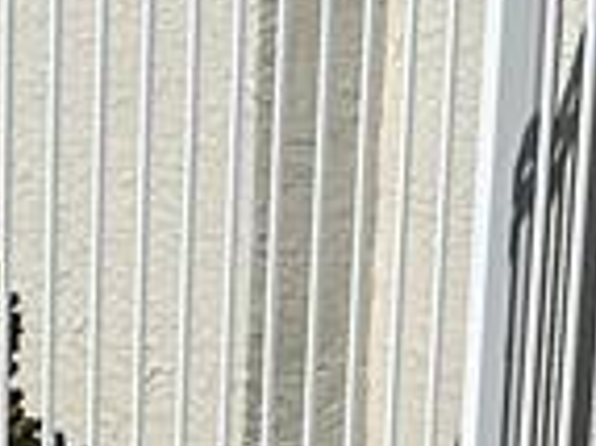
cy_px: 800
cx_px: -50
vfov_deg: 7.7
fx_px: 3200
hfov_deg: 10.5
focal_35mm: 186
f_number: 1.5
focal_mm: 5.7
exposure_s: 1/10309
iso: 50
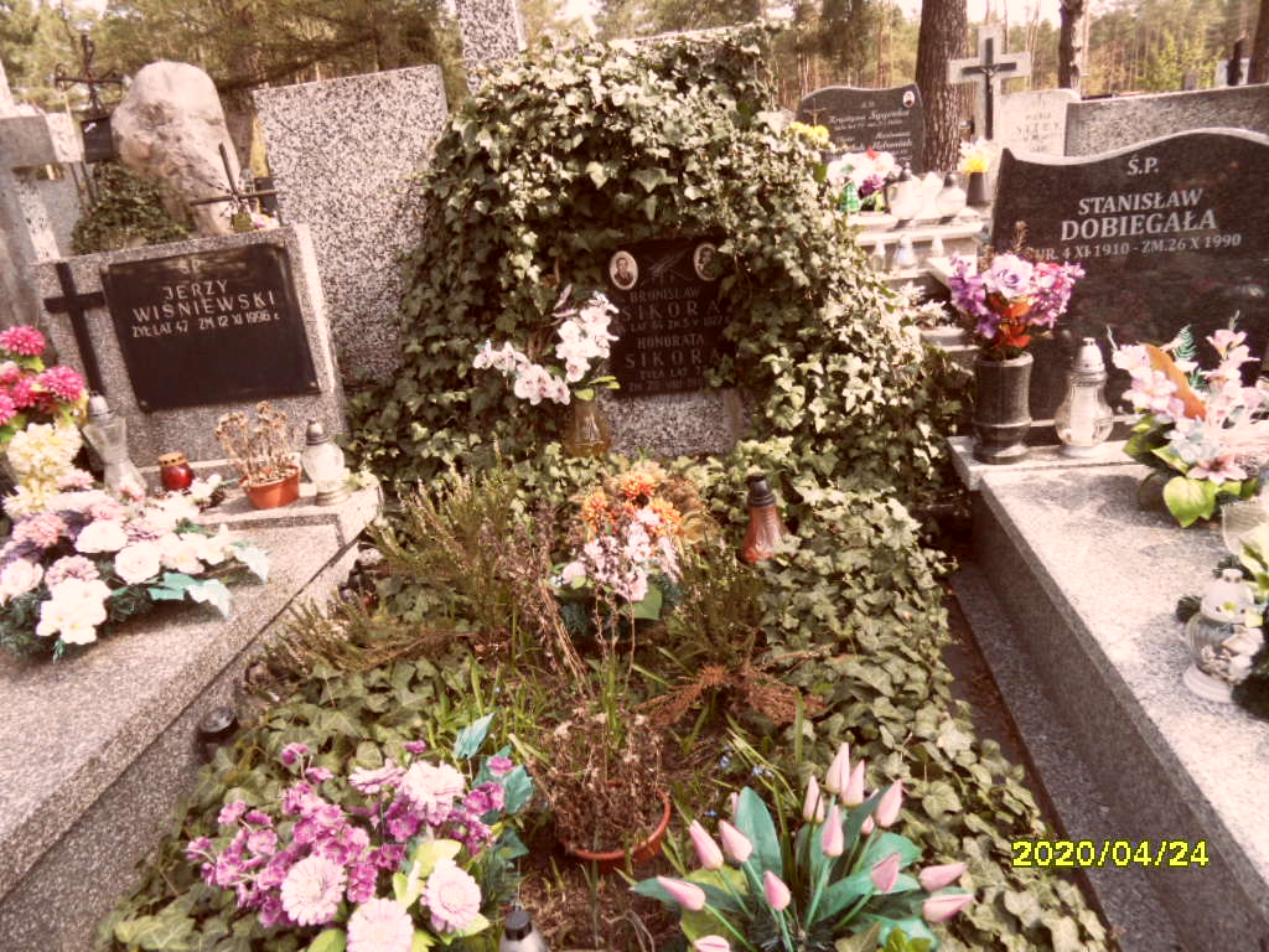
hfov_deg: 71.6
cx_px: 634
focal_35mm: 24
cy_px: 476
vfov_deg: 56.8
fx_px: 880
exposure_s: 1/250
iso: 80
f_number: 3.2
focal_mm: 3.9
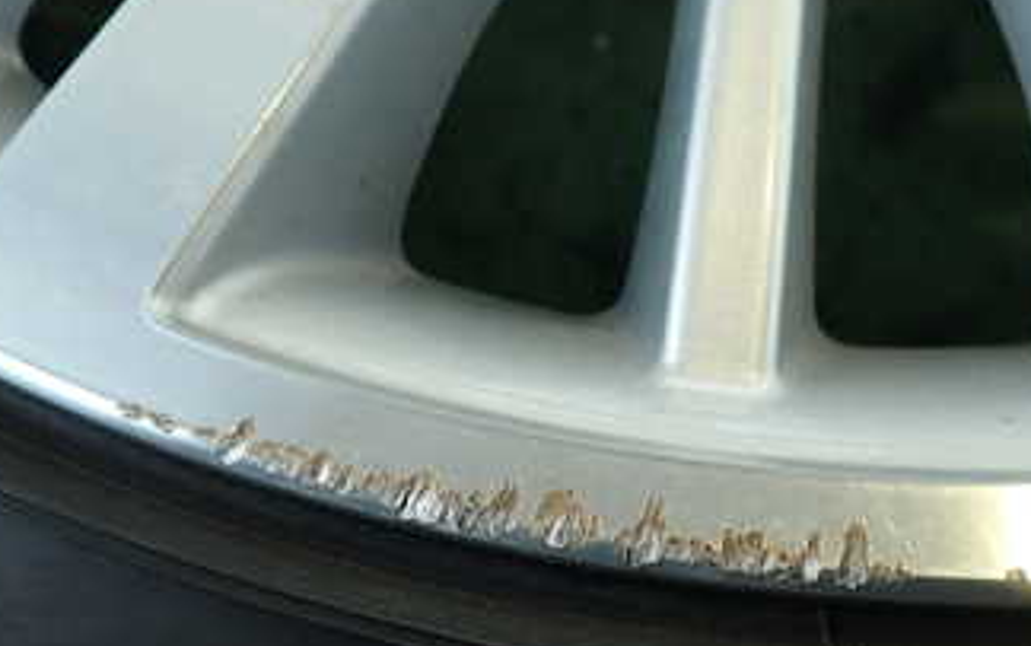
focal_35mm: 49
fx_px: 1378
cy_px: 315
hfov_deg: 41.0
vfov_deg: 26.4
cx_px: 500
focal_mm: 4.5
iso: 100
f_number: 2
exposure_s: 1/60
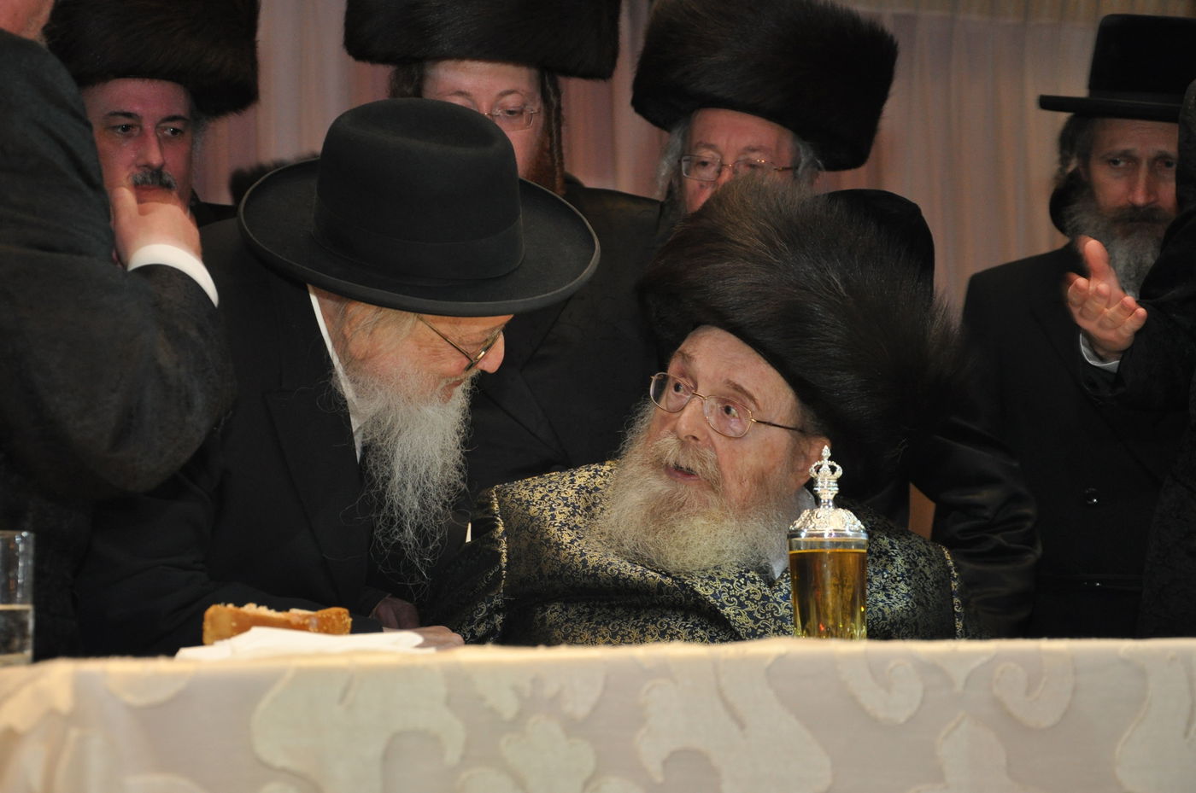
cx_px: 598
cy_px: 396
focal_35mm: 87
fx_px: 2886
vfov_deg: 15.7
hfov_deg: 23.4
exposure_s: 1/60
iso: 800
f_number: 5.6
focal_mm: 58
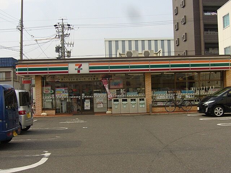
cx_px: 116
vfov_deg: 32.2
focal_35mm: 45
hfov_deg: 42.1
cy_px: 86
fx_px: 300
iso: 80
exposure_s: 1/250
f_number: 6.3
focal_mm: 7.5
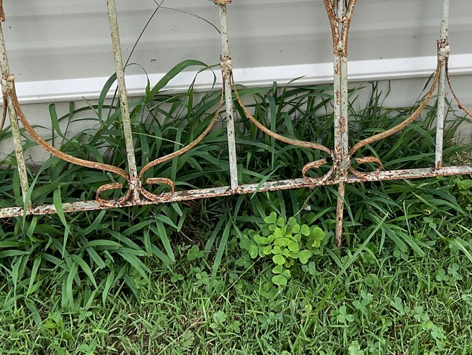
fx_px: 819
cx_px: 304
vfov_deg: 23.8
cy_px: 37
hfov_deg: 32.0
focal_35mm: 60
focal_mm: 3
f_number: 1.8
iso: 16
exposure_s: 1/222
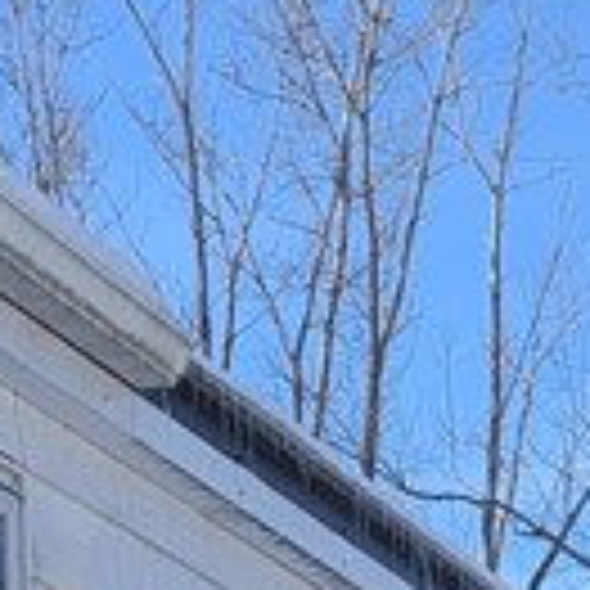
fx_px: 3182
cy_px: 1378
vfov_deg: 9.5
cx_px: 106
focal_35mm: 165
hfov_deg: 10.6
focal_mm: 6.81
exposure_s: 1/1397
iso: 43
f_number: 1.85
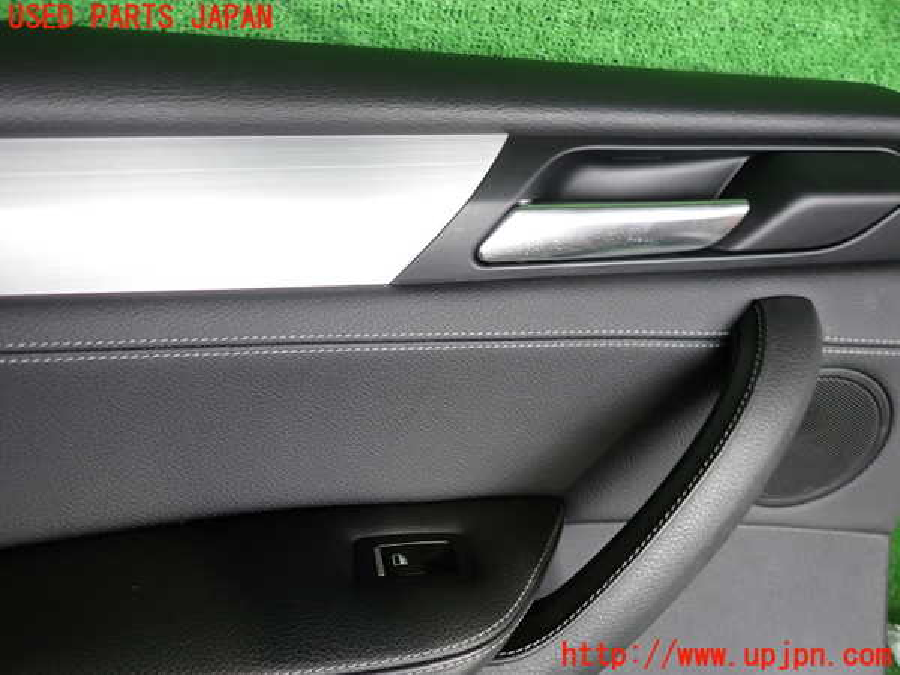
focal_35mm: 25
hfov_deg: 69.4
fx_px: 650
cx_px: 450
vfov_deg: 54.9
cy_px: 338
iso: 200
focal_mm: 4.5
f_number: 2
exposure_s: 1/40
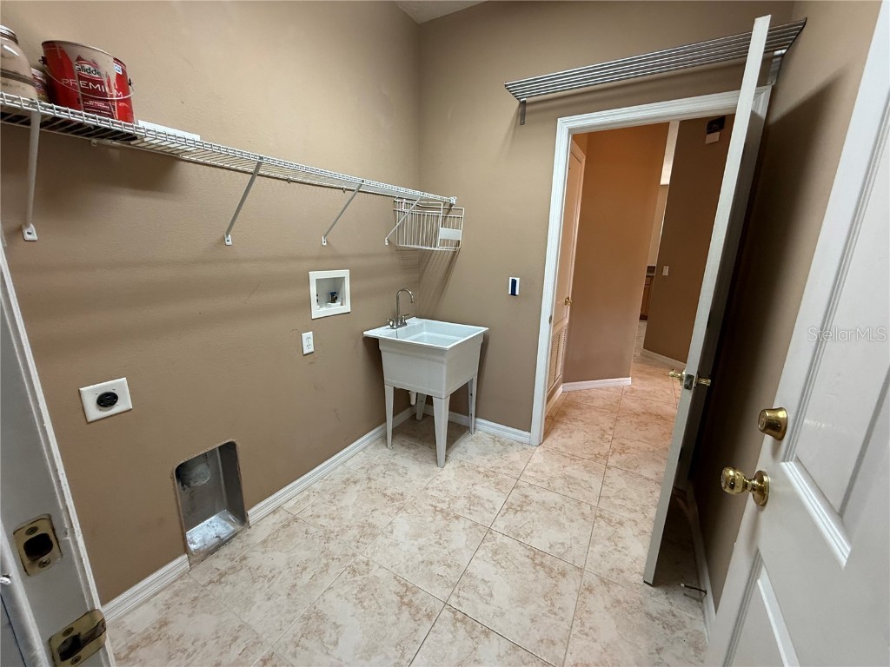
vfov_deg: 85.7
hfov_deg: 102.1
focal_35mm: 14
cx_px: 445
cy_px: 334
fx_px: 360
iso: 250
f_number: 2.2
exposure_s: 1/60
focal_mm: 2.22
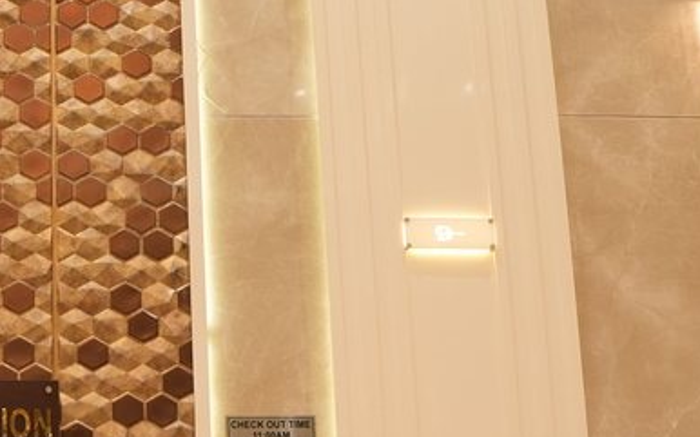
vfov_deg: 16.9
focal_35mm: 74
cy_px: 504
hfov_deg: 26.3
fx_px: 1411
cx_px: -11
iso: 320
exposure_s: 1/100
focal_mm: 16
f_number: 2.8
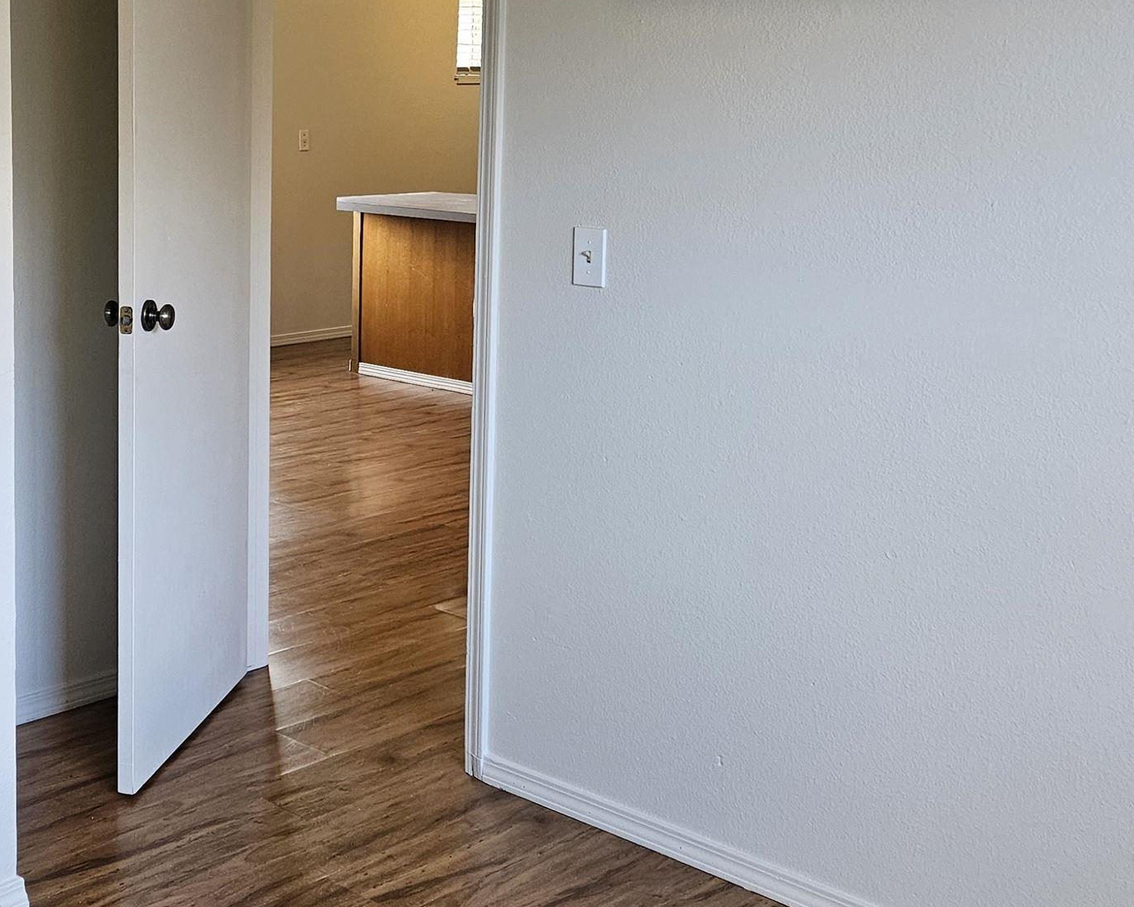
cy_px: 269
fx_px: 1678
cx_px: 258
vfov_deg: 29.9
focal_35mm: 50
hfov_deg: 36.3
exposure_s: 1/120
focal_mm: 5.4
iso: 200
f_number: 1.8
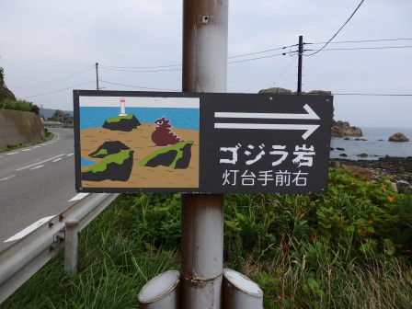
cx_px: 206
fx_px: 298
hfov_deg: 69.4
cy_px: 154
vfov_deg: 54.9
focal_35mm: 25
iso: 125
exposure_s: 1/1000
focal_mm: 4.5
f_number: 3
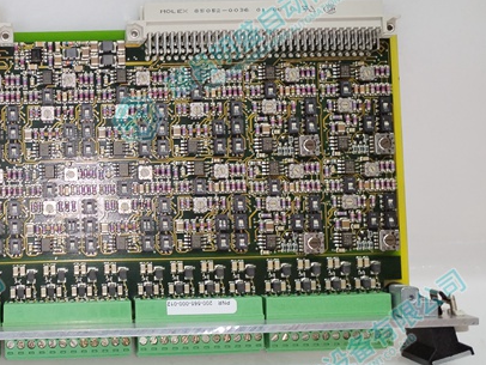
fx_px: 674
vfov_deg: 30.3
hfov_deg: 37.3
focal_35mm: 48
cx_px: 57
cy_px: 161
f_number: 1.8
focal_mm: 4.75
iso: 202
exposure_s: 1/50
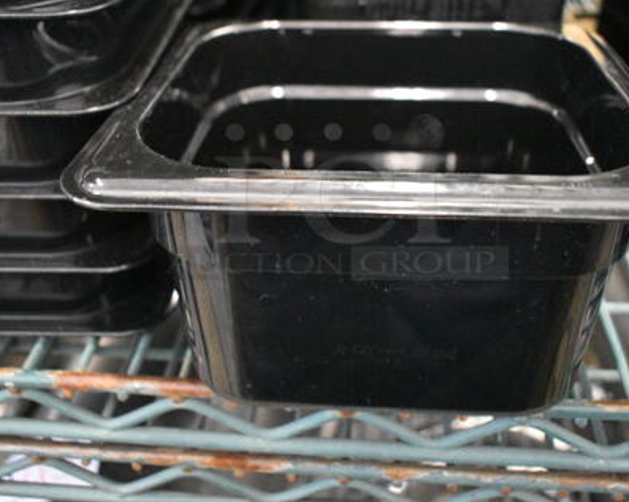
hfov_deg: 46.9
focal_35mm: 39
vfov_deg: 38.0
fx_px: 725
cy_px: 196
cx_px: 333
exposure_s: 1/60
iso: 6400
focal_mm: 18
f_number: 4
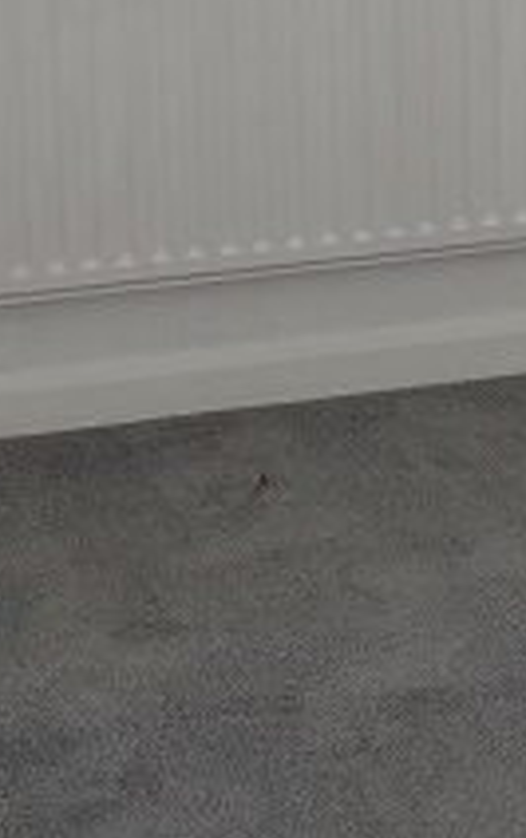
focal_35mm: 118
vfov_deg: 17.2
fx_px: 2699
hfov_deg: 11.1
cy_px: -12
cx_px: 380
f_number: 2.8
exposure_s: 1/80
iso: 125
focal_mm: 8.8
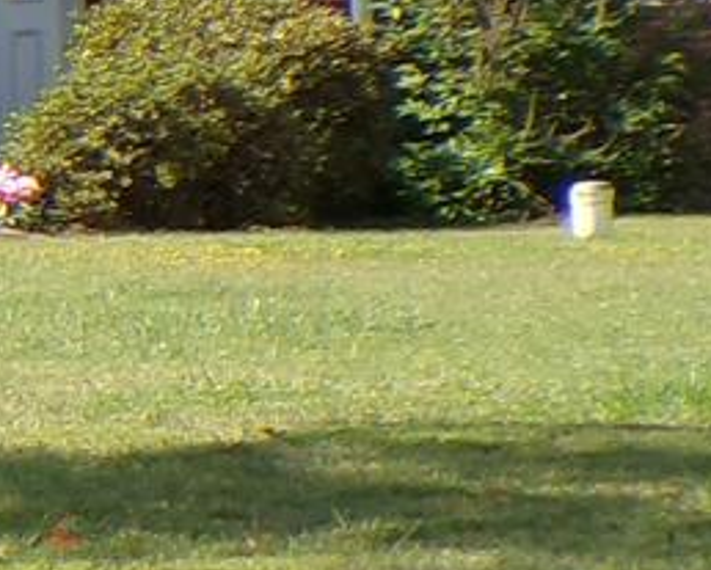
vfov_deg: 4.1
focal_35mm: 379
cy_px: 512
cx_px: -1345
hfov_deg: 4.9
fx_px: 7984
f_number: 5.3
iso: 100
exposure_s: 1/180
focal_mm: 8.7
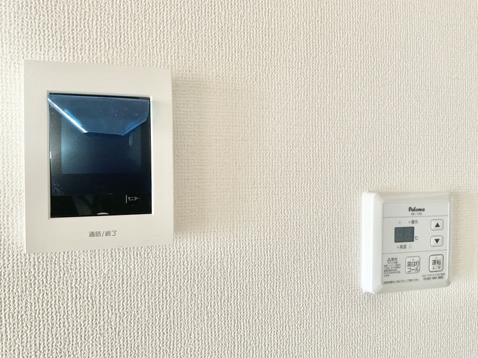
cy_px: 179
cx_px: 239
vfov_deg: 48.2
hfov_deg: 61.7
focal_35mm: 29
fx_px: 400
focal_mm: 3
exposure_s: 1/60
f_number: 1.8
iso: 160
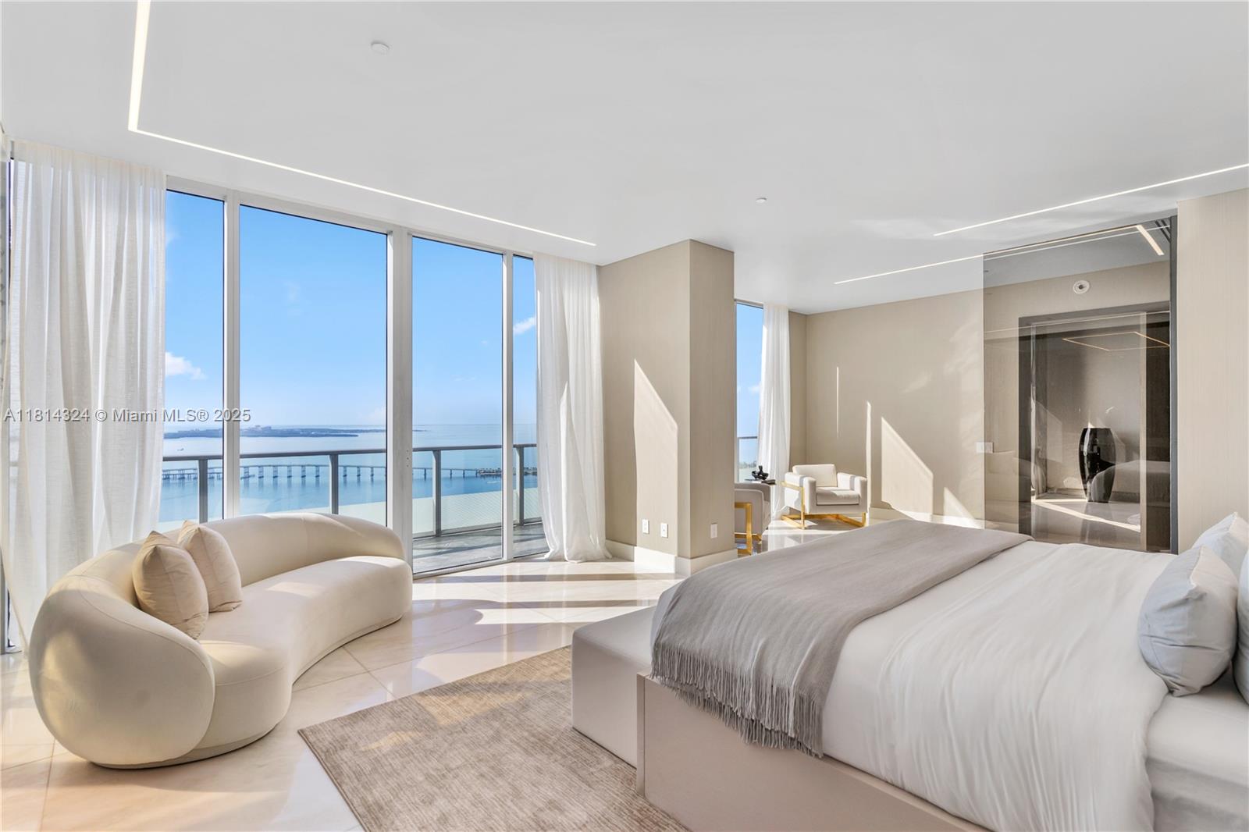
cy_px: 416
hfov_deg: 93.3
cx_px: 624
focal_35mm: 17
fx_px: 590
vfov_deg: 70.4
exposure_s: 1/400
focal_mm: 17
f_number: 6.3
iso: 320
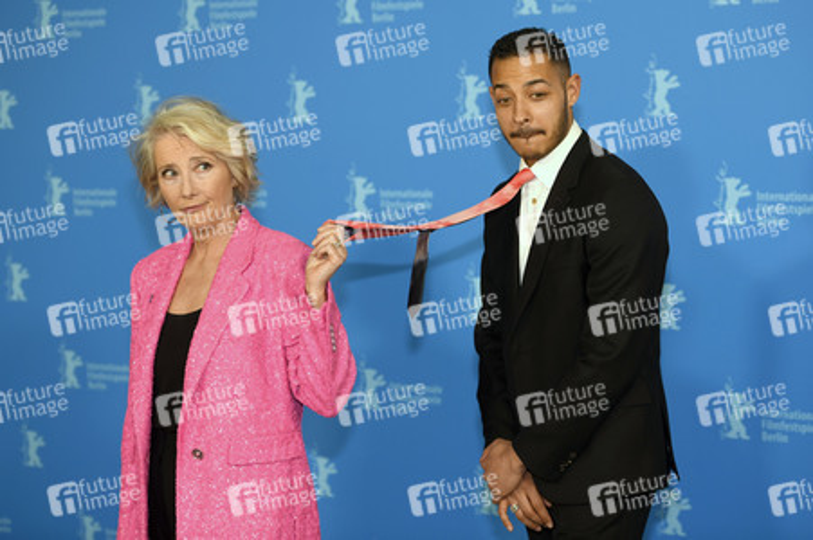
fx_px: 1580
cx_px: 406
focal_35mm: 70
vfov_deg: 19.4
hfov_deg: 28.9
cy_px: 270
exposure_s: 1/400
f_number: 3.5
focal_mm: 70
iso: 640
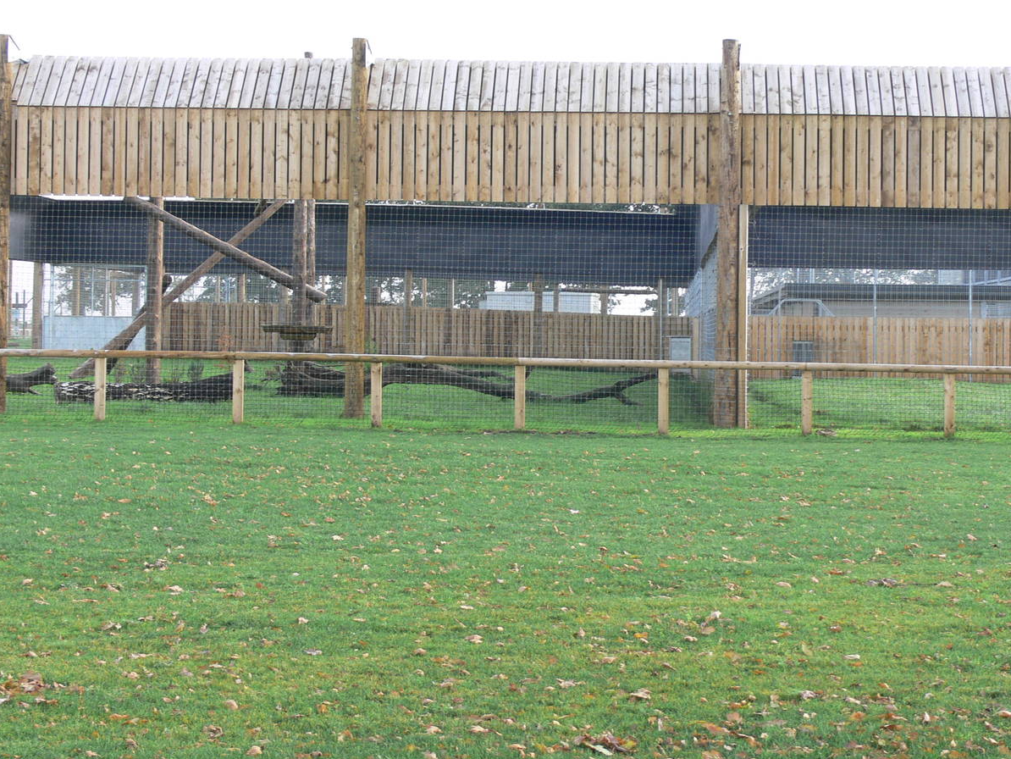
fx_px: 1957
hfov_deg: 28.9
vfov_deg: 21.9
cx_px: 593
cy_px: 313
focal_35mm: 67
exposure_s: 1/80
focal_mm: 10.5
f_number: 4
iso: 80
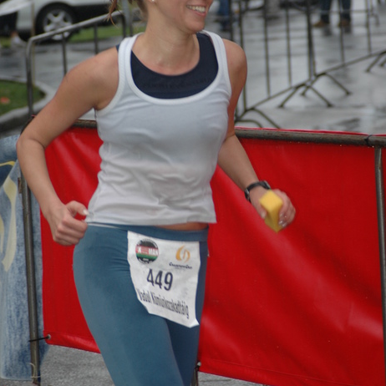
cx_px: 193
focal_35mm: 203
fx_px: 2557
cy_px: 130
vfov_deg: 8.6
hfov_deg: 8.6
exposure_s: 1/350
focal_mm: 105
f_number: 4.5
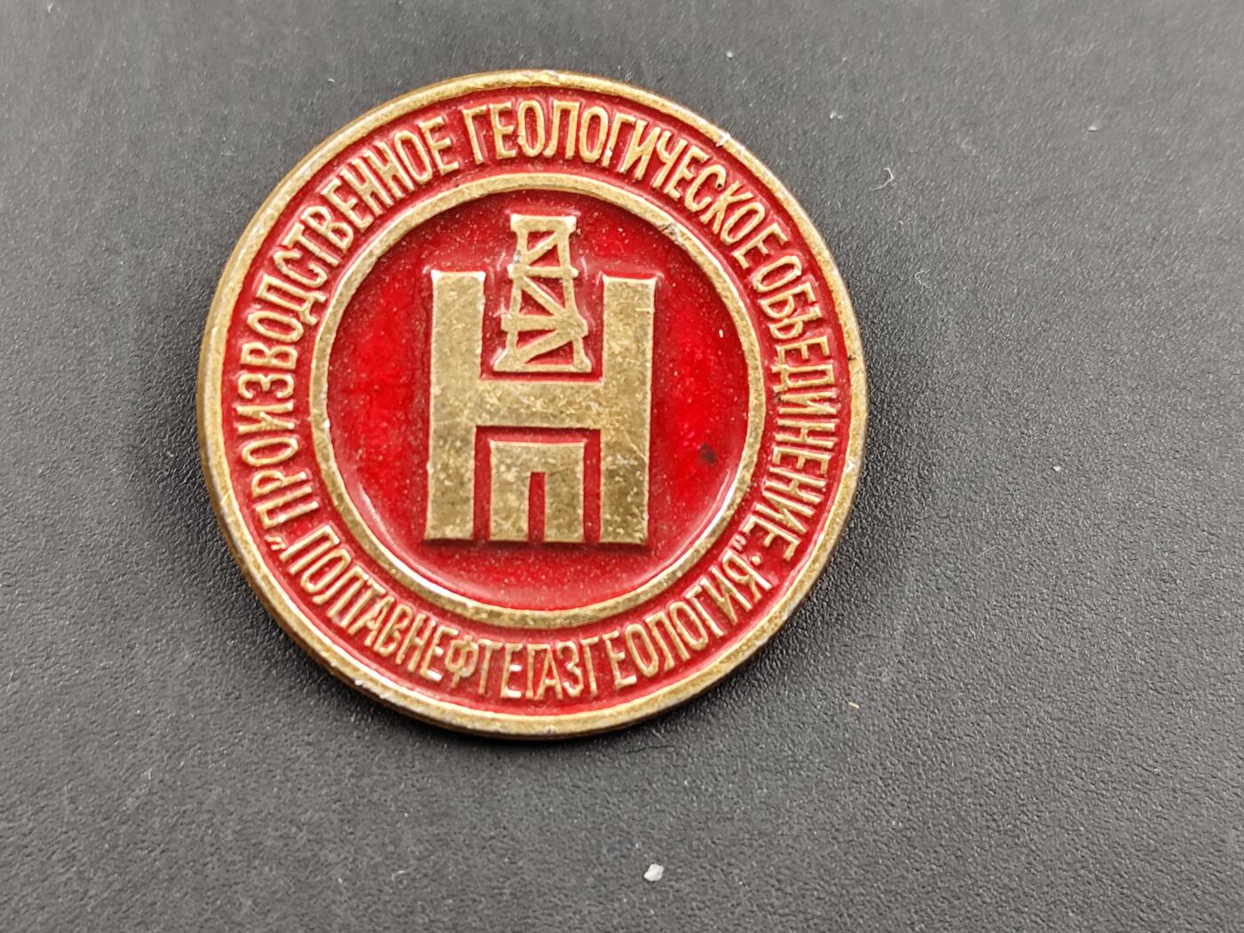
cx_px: 622
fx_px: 2587
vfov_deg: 20.4
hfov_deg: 27.0
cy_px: 466
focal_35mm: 72
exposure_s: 1/100
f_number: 1.65
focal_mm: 6.14
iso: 200
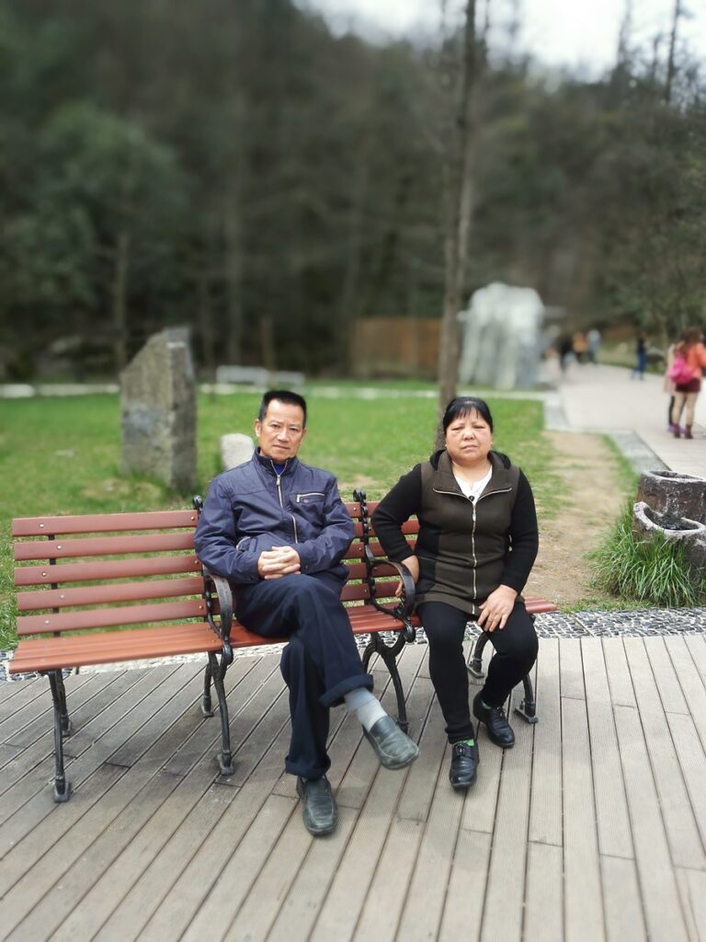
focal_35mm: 29
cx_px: 353
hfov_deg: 48.2
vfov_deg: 61.7
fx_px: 789
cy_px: 471
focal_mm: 3.8
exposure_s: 1/793
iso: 100
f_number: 4
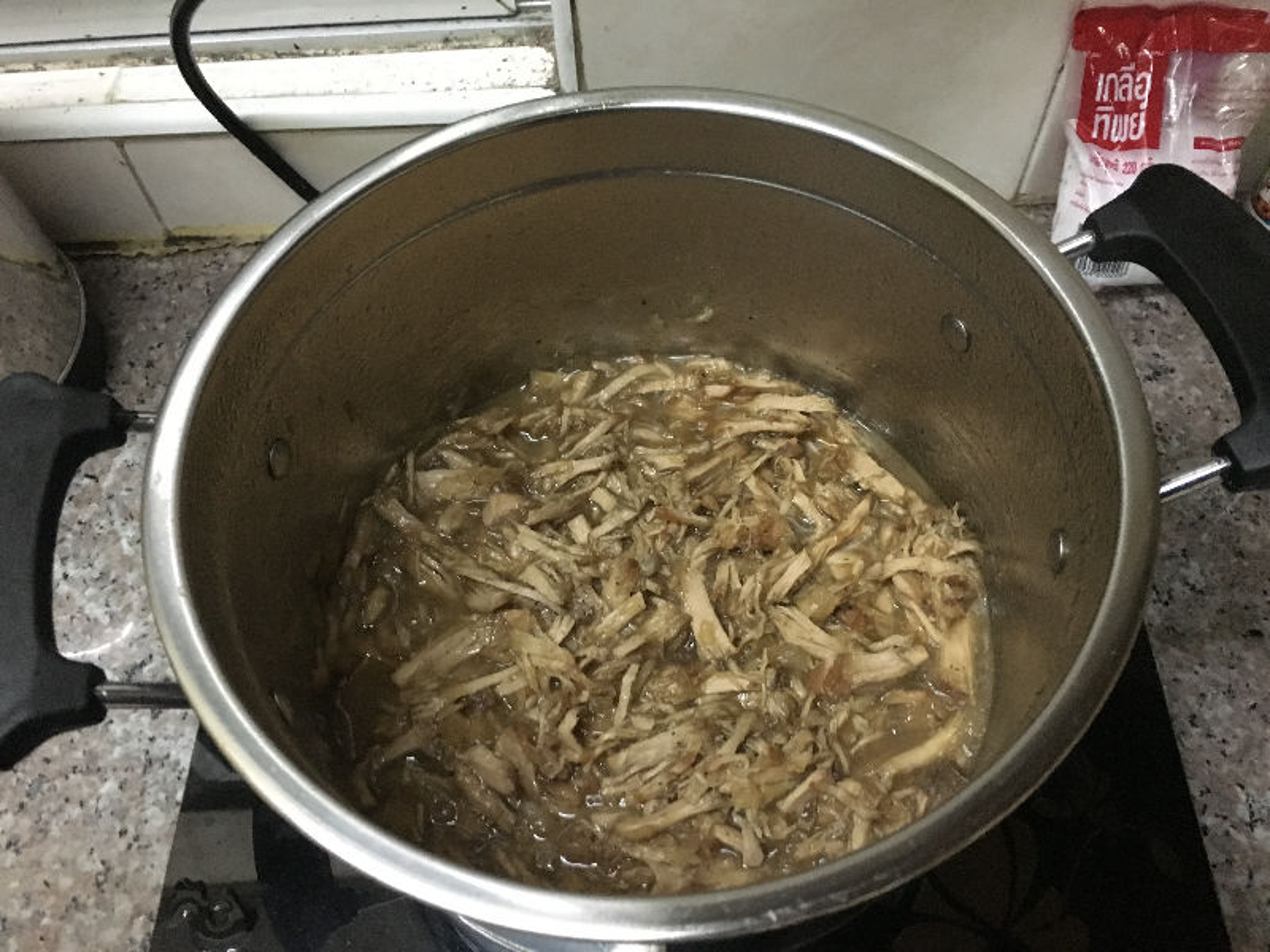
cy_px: 476
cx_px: 635
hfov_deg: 61.7
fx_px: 1064
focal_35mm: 29
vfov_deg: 48.2
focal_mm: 4.15
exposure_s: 1/17
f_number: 2.2
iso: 320
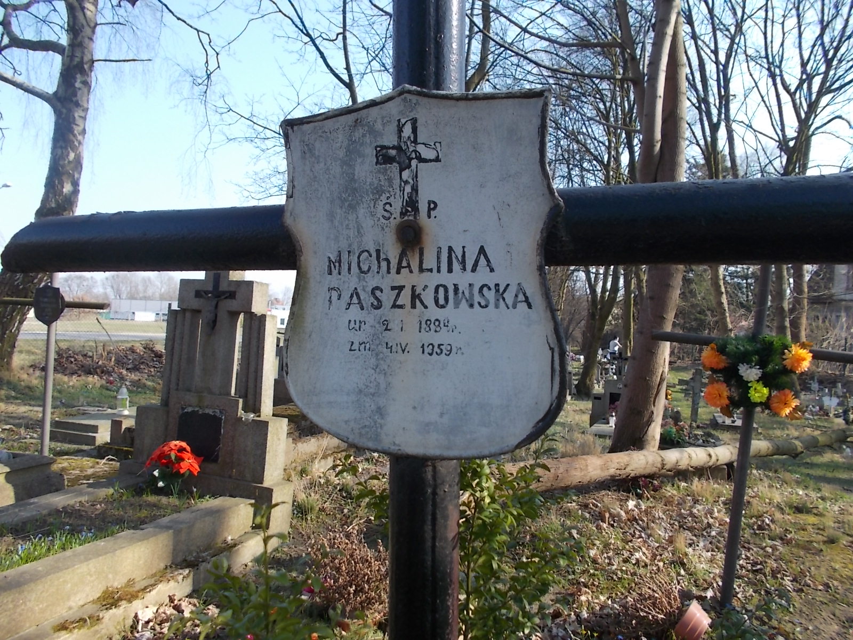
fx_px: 641
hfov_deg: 67.3
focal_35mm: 26
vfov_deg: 53.1
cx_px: 426
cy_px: 320
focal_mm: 4.6
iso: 80
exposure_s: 1/320
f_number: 3.2
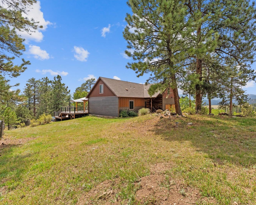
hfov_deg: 88.6
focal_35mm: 17
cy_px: 102
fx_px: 129
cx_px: 152
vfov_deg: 77.0
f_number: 9
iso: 250
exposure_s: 1/125
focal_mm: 10
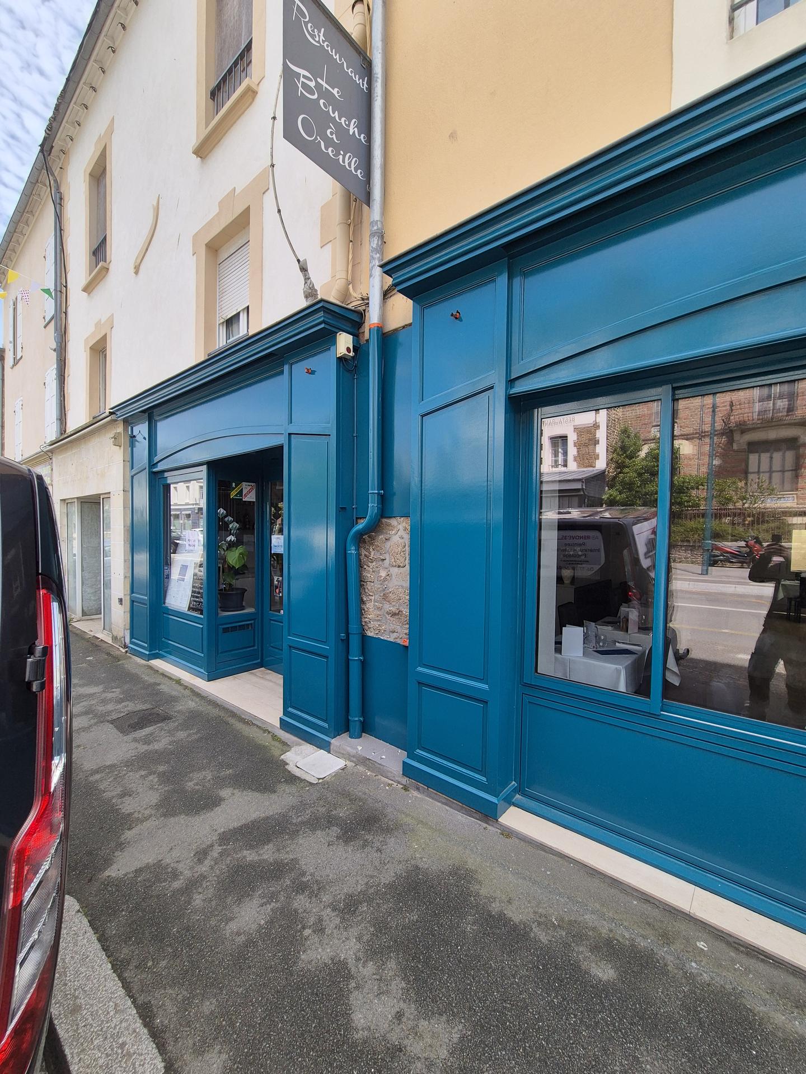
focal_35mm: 13
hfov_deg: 89.9
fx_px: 404
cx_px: 403
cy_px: 537
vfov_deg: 106.2
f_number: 2.2
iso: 50
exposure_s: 1/772
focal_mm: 2.2
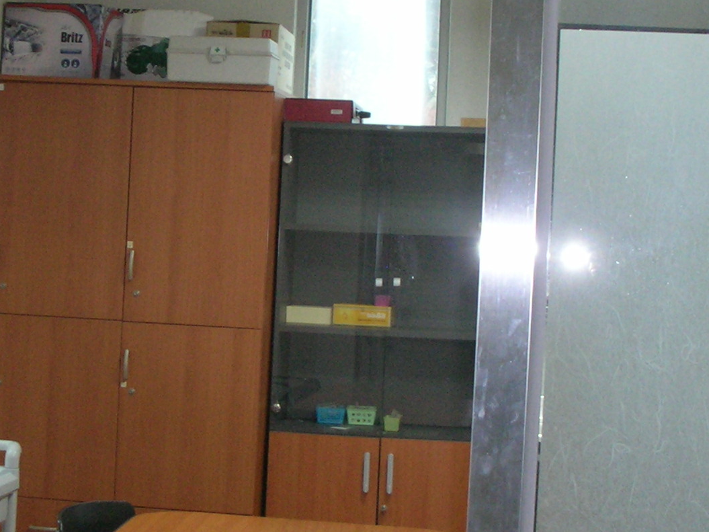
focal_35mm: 86
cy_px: 182
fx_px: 1761
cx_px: 214
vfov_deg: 17.1
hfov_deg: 22.6
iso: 148
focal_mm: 5.8
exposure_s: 1/30
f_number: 3
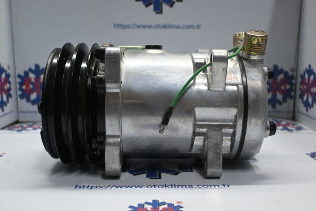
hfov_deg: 51.3
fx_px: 329
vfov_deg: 35.5
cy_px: 106
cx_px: 158
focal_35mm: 38
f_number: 4.2
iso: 1100
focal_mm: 25
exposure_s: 1/125
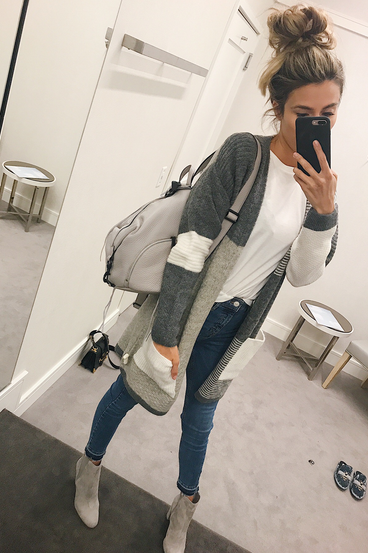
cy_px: 281
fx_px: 460
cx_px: 162
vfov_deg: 61.9
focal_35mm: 30
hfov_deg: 43.5
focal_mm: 3.99
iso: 32
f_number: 1.8
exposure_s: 1/24
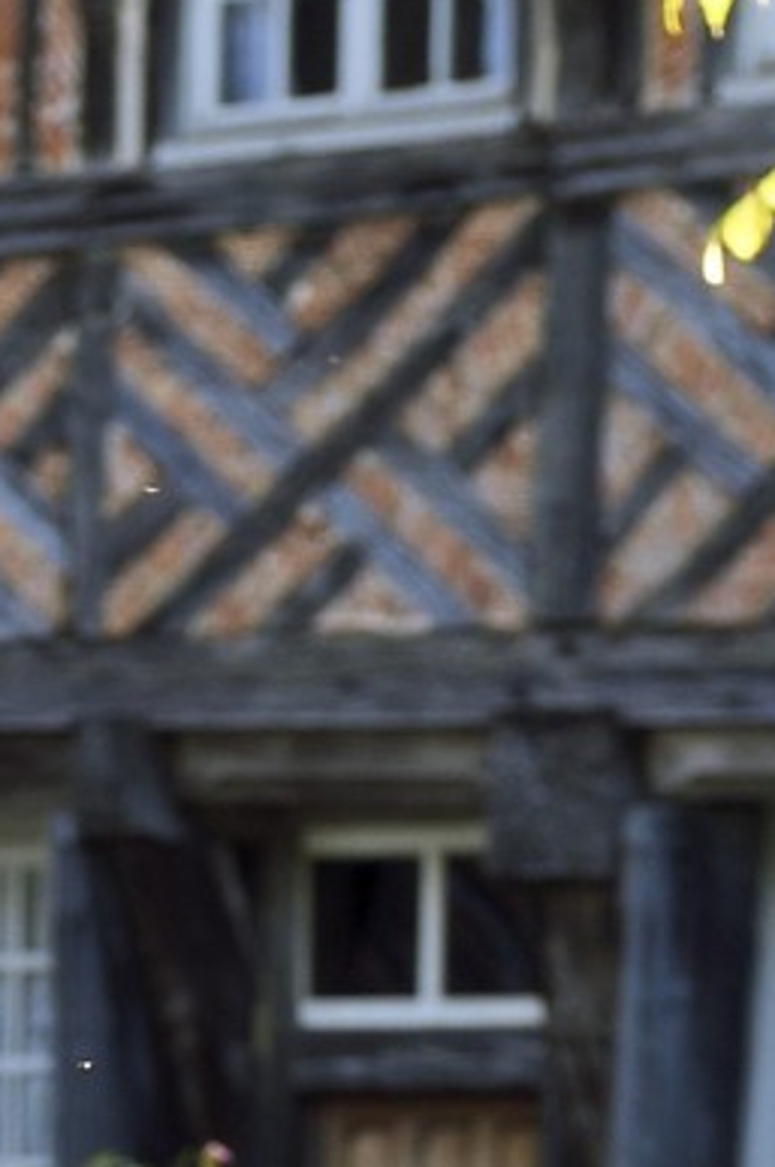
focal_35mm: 435
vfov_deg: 4.6
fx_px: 14084
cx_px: -591
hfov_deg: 3.1
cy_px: 2881
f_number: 8
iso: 200
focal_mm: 70
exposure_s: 1/160
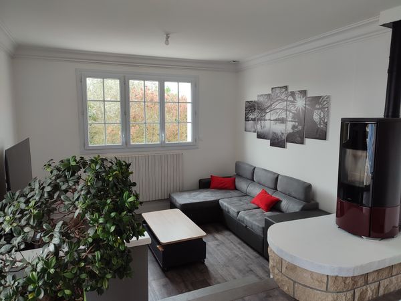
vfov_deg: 54.9
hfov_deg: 69.4
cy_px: 150
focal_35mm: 25
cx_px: 200
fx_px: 290
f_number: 1.9
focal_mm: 6.04
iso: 89
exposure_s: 1/50
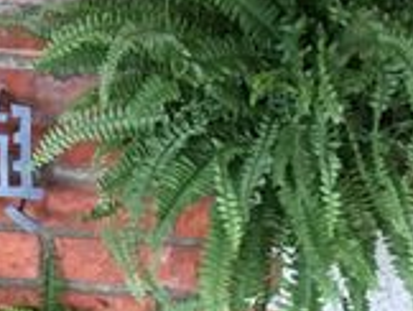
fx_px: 1709
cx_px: -69
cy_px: -344
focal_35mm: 143
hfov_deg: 13.4
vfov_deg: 9.6
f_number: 2.2
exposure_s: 1/30
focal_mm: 4.15
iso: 40
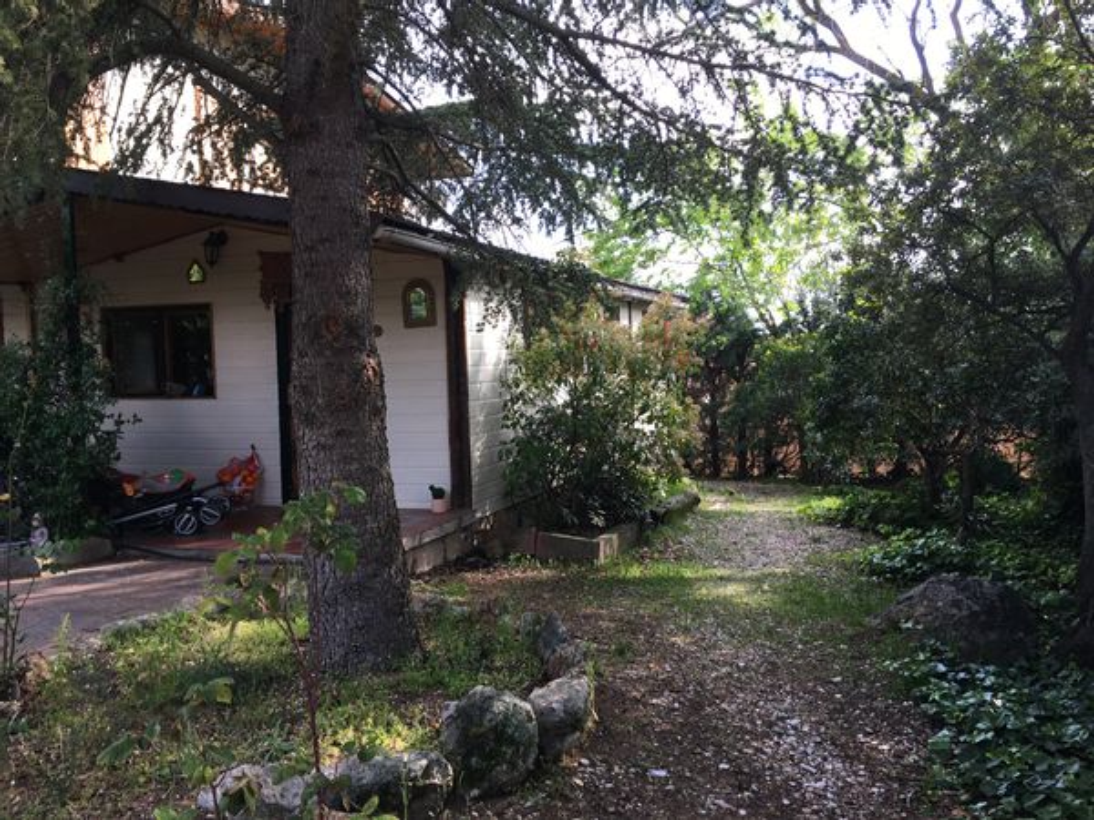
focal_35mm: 29
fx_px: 917
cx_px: 547
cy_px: 410
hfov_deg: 61.7
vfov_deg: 48.2
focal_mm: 4.15
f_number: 2.2
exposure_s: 1/102
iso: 25
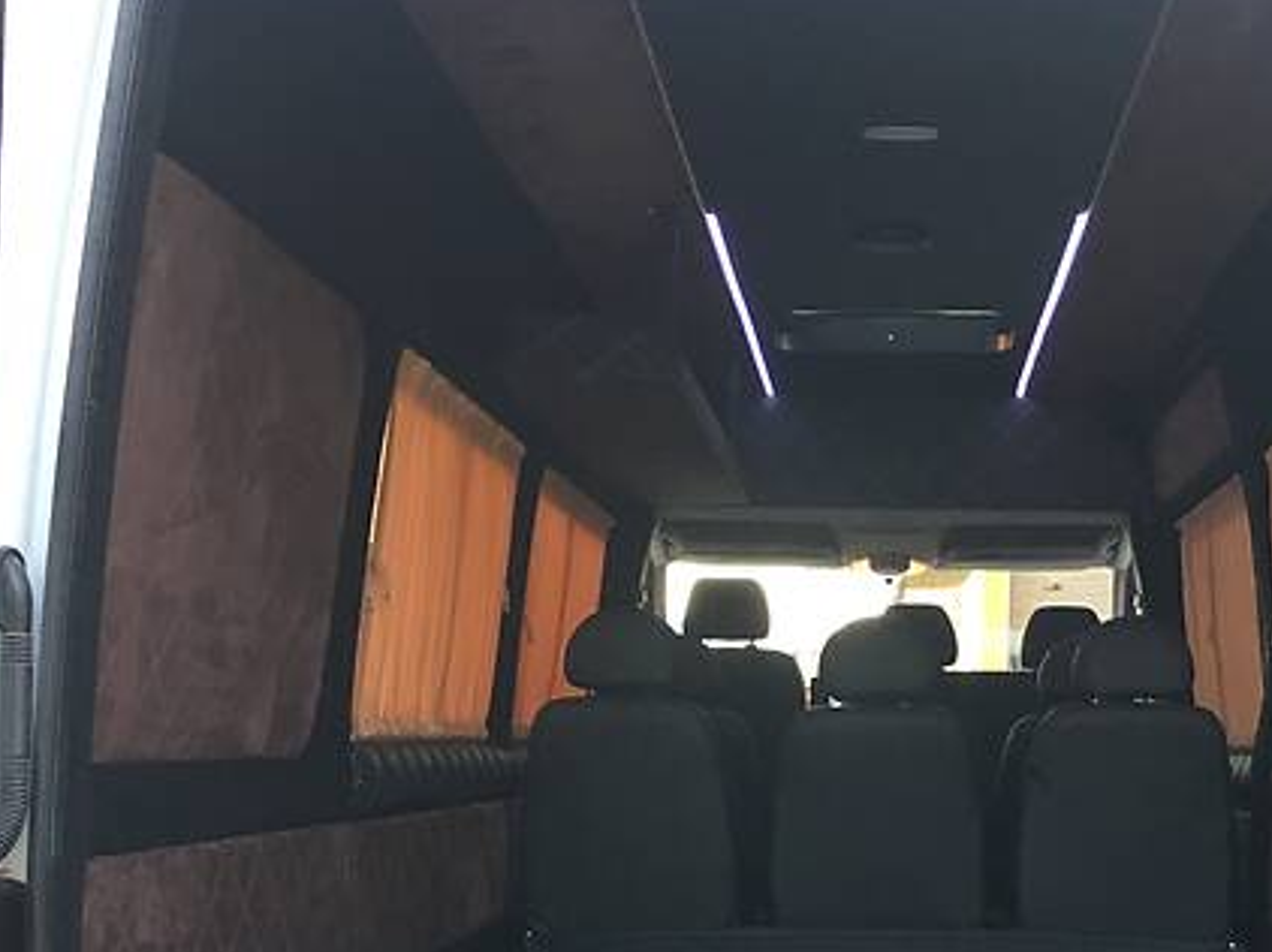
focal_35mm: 55
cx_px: 817
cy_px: 819
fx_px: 2020
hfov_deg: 34.7
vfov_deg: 25.8
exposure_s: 1/33
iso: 50
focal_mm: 4.2
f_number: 2.2
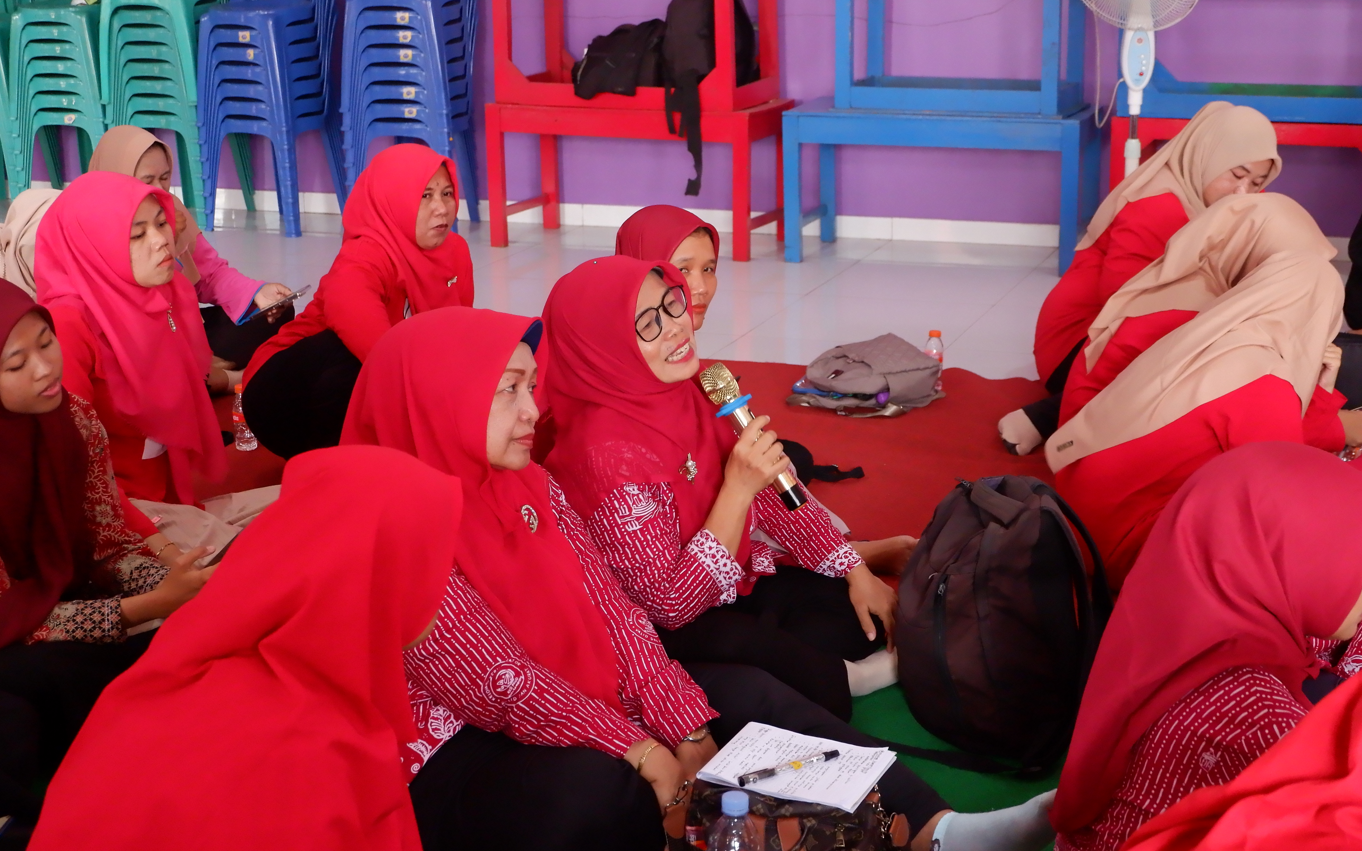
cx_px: 690
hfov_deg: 36.9
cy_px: 423
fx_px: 2042
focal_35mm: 55
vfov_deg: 23.6
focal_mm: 35.5
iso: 3200
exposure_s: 1/75
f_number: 5
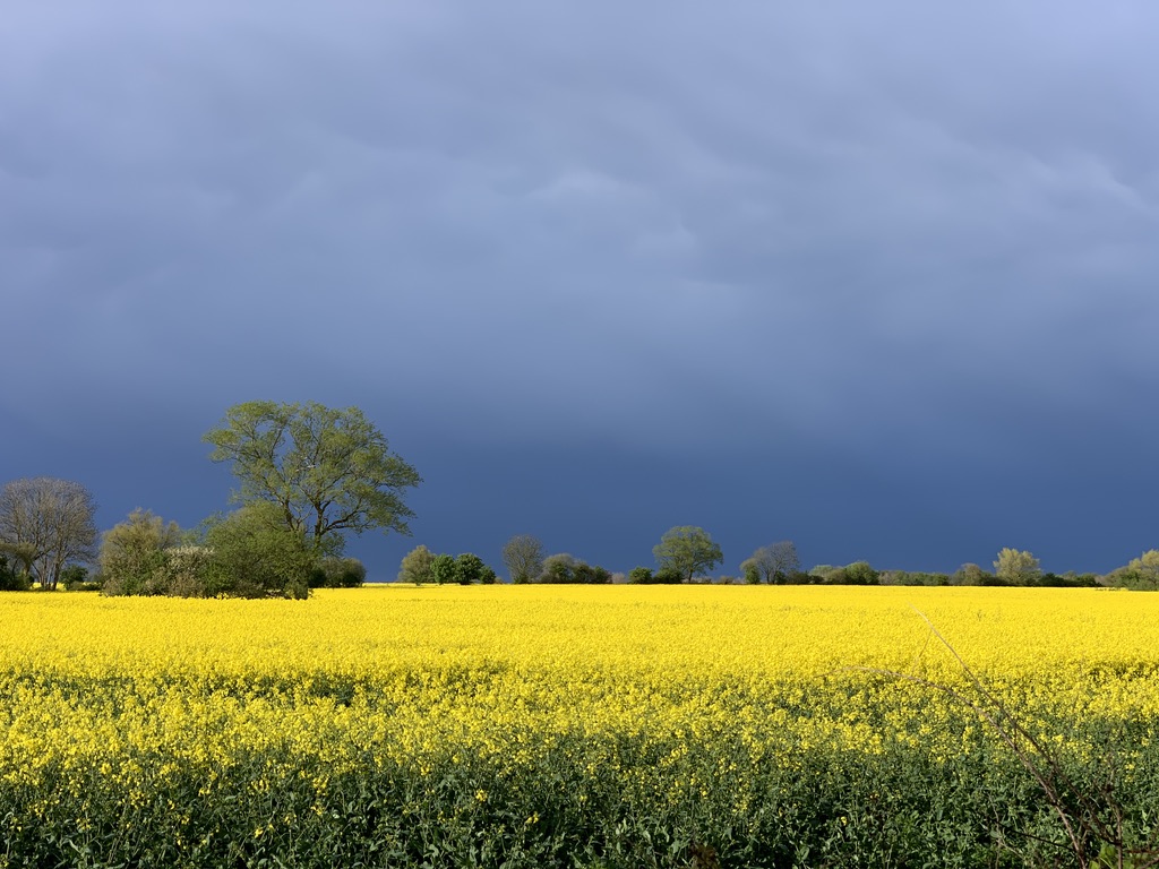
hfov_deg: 36.8
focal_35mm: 52
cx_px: 580
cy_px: 434
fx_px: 1741
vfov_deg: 28.0
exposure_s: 1/978
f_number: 2.4
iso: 16
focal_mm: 6
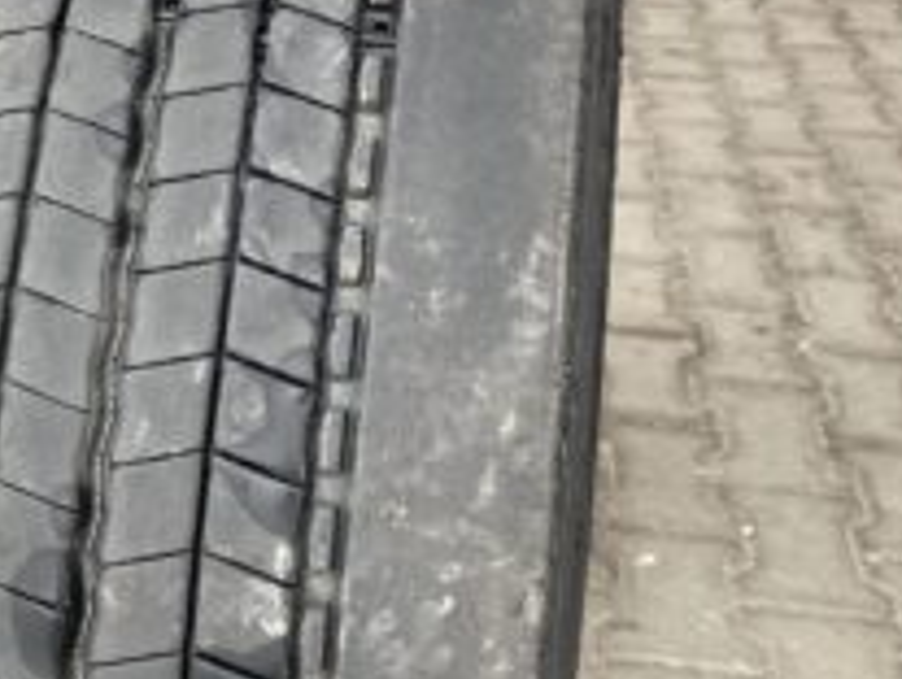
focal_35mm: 54
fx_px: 1410
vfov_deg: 26.9
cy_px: 224
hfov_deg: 34.8
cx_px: 231
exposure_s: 1/122
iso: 100
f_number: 1.8
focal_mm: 4.25
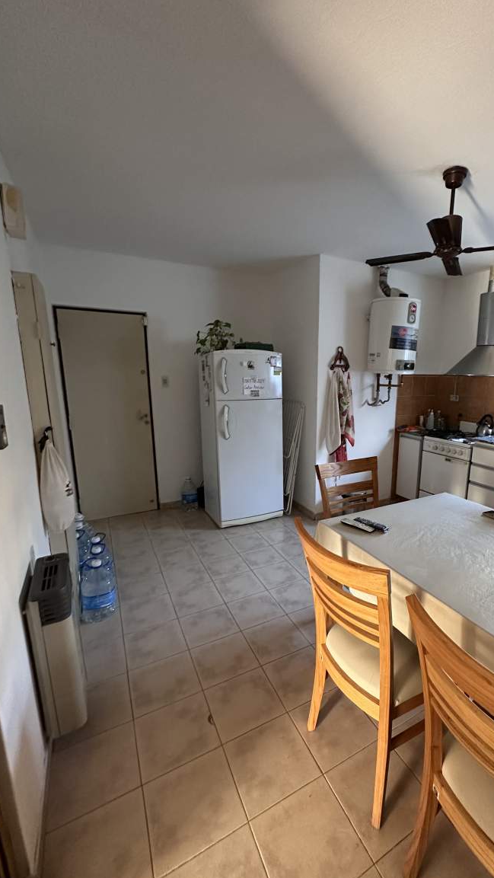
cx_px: 311
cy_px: 448
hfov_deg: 66.0
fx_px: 372
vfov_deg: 99.3
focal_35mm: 16
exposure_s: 1/60
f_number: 2.2
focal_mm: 2.22
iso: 640
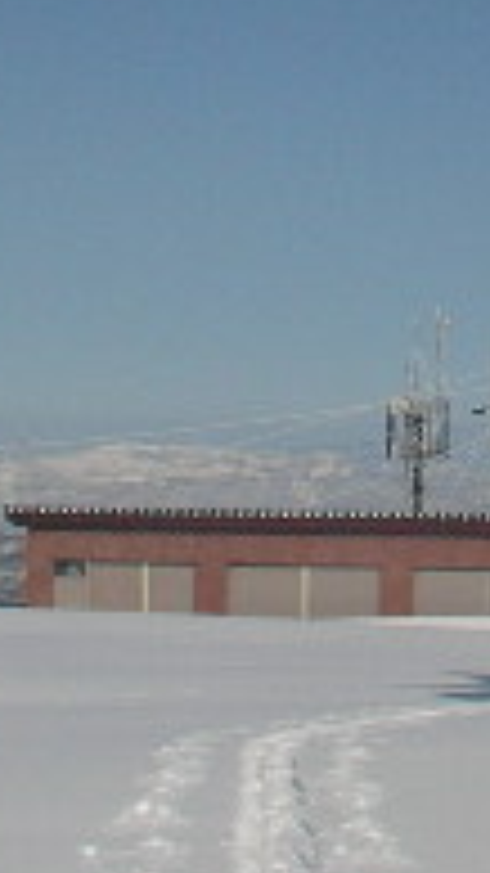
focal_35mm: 133
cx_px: 364
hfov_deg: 9.1
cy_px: 324
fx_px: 3075
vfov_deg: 16.1
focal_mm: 5.7
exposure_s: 1/1600
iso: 50
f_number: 6.9
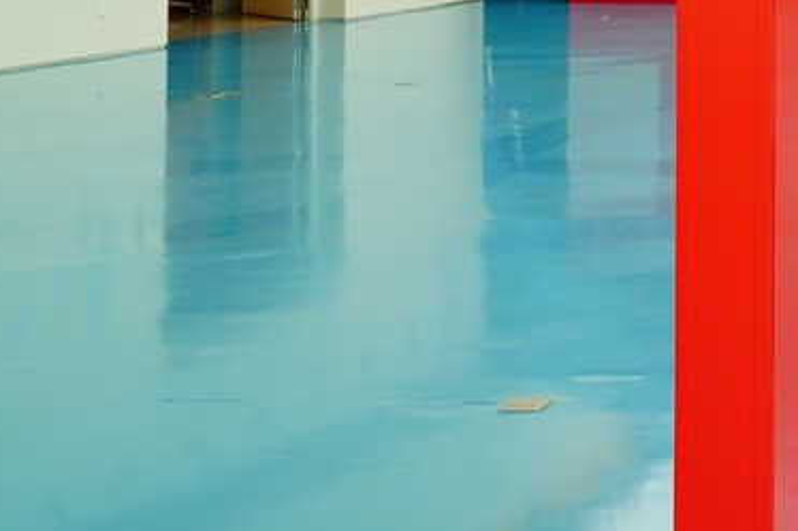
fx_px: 1706
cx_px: 1197
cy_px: -139
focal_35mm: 77
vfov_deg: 16.8
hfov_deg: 21.9
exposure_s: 1/100
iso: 640
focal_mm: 24
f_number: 8
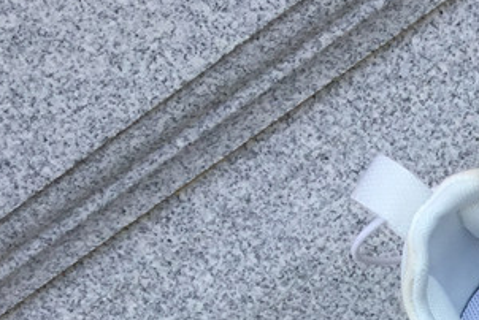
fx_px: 1279
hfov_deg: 19.1
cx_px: 677
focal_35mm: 96
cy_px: 443
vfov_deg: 13.6
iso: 25
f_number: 2.4
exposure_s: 1/529
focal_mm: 3.3
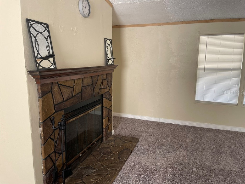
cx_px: 122
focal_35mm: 25
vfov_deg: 54.9
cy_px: 92
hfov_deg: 69.4
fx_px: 177
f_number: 1.6
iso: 125
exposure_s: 1/121
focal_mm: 5.1
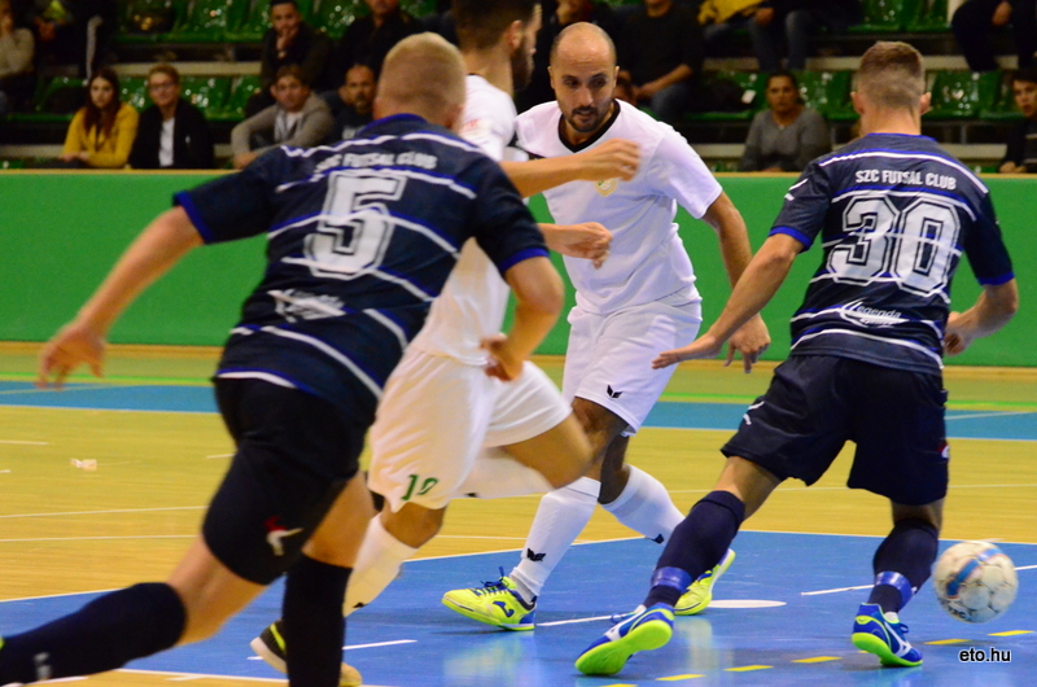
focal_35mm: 210
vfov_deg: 6.5
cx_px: 518
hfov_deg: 9.8
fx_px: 6037
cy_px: 344
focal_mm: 140
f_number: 5.6
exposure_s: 1/400
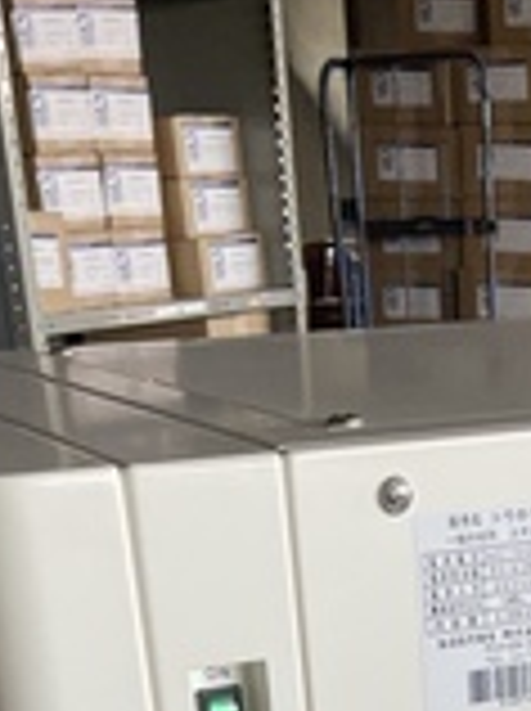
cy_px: 1192
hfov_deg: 16.3
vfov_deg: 18.5
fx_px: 1805
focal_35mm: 88
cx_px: 554
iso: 125
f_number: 1.6
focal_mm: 4.2
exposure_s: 1/102
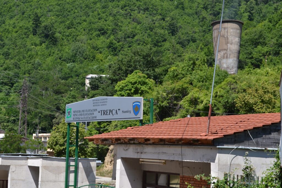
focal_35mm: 66
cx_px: 141
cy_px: 94
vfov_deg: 20.6
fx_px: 517
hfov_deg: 30.5
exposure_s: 1/250
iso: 100
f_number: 7.1
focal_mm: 44
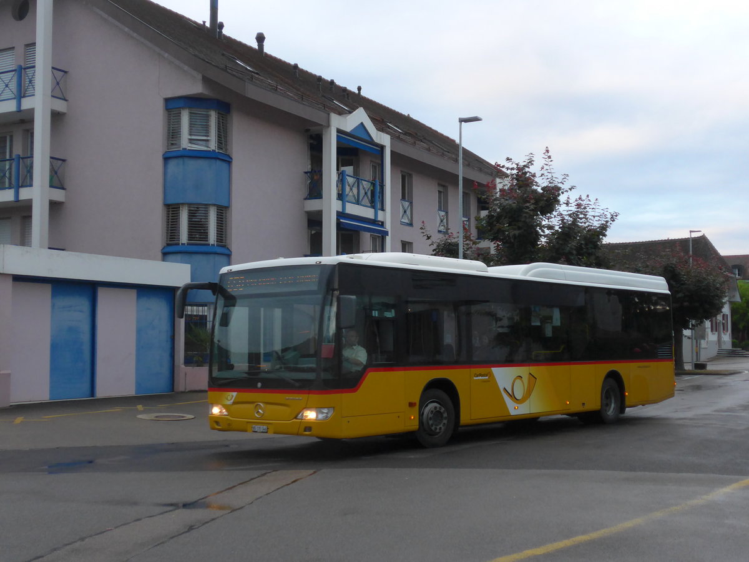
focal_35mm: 46
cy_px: 281
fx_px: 995
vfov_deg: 31.5
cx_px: 374
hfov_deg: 41.2
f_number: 3
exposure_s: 1/250
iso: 400
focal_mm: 9.5
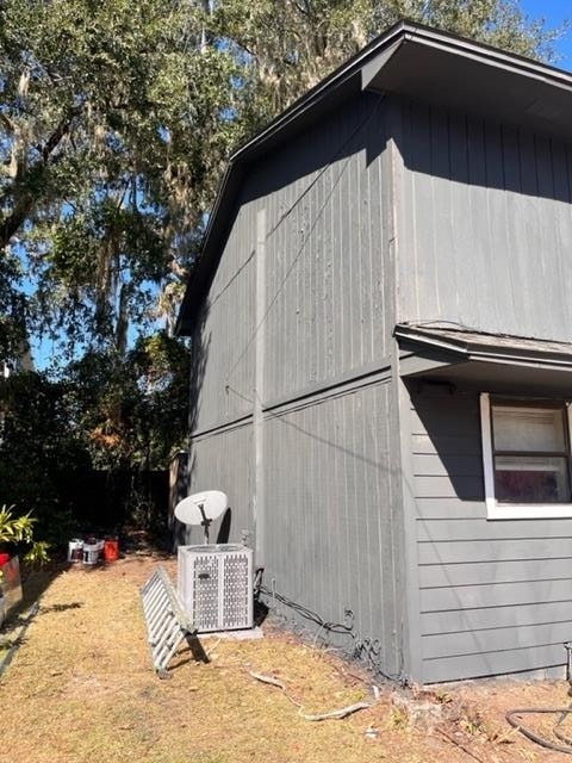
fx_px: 573
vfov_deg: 67.3
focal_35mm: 26
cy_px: 382
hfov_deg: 53.1
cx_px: 286
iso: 50
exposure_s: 1/1372
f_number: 1.6
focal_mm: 5.1
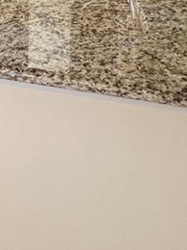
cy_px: -89
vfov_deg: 26.4
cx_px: -89
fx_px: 432
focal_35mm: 60
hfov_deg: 20.9
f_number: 1.8
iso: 250
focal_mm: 1.57
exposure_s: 1/120
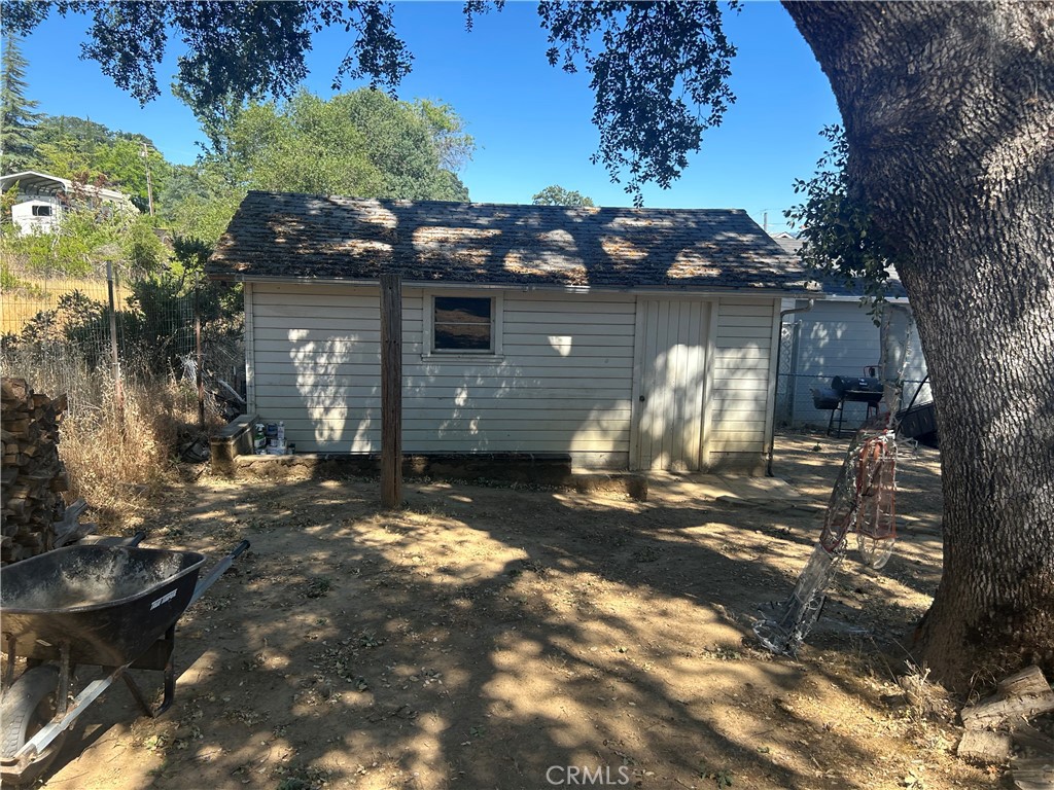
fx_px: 792
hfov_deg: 67.3
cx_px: 527
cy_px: 395
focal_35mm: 26
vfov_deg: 53.1
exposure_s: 1/1079
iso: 50
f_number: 1.5
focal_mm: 5.7
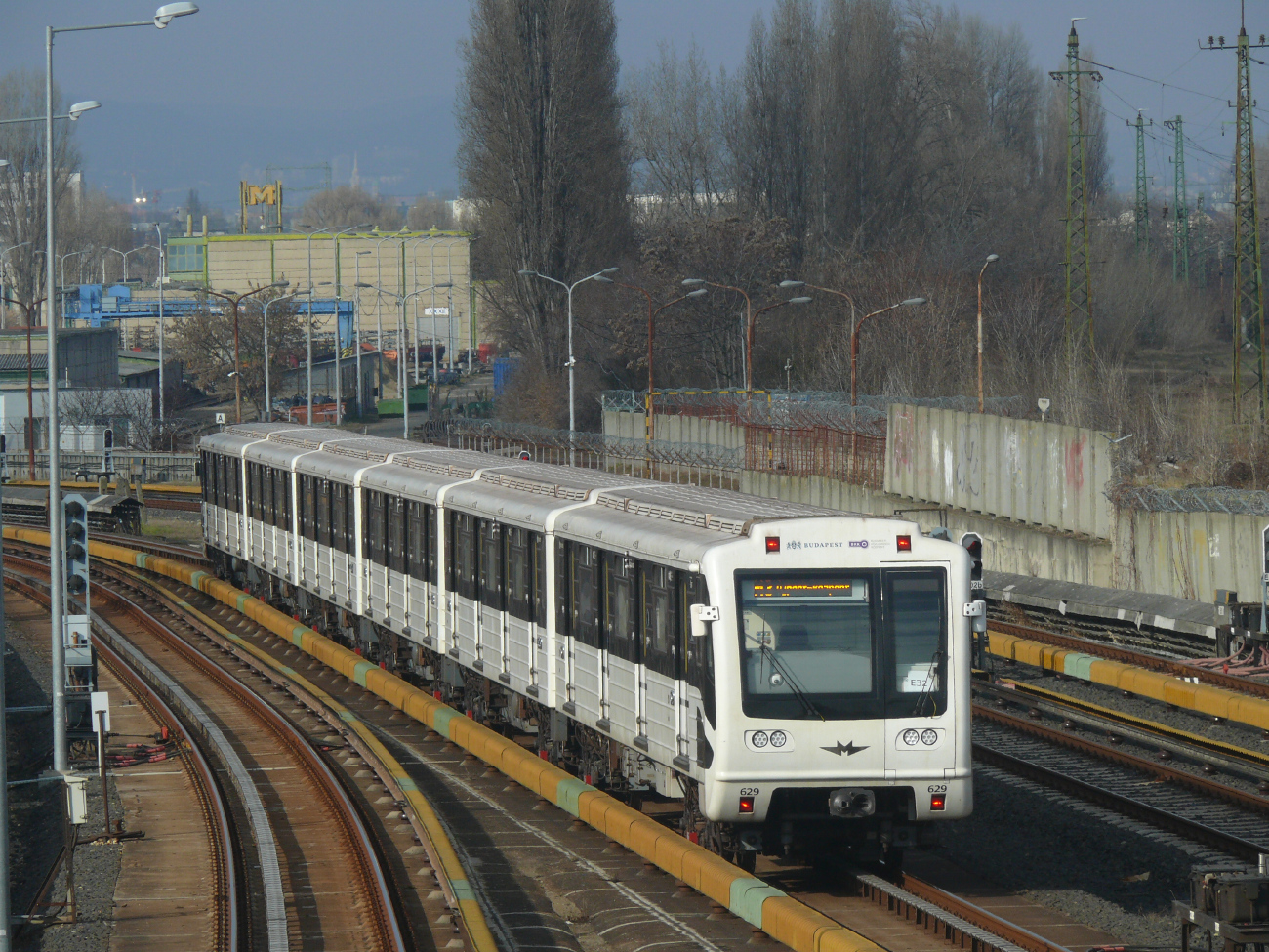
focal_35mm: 258
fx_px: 9458
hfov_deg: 7.7
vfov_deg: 5.8
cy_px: 476
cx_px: 634
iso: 100
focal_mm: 54.5
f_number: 6.3
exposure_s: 1/500
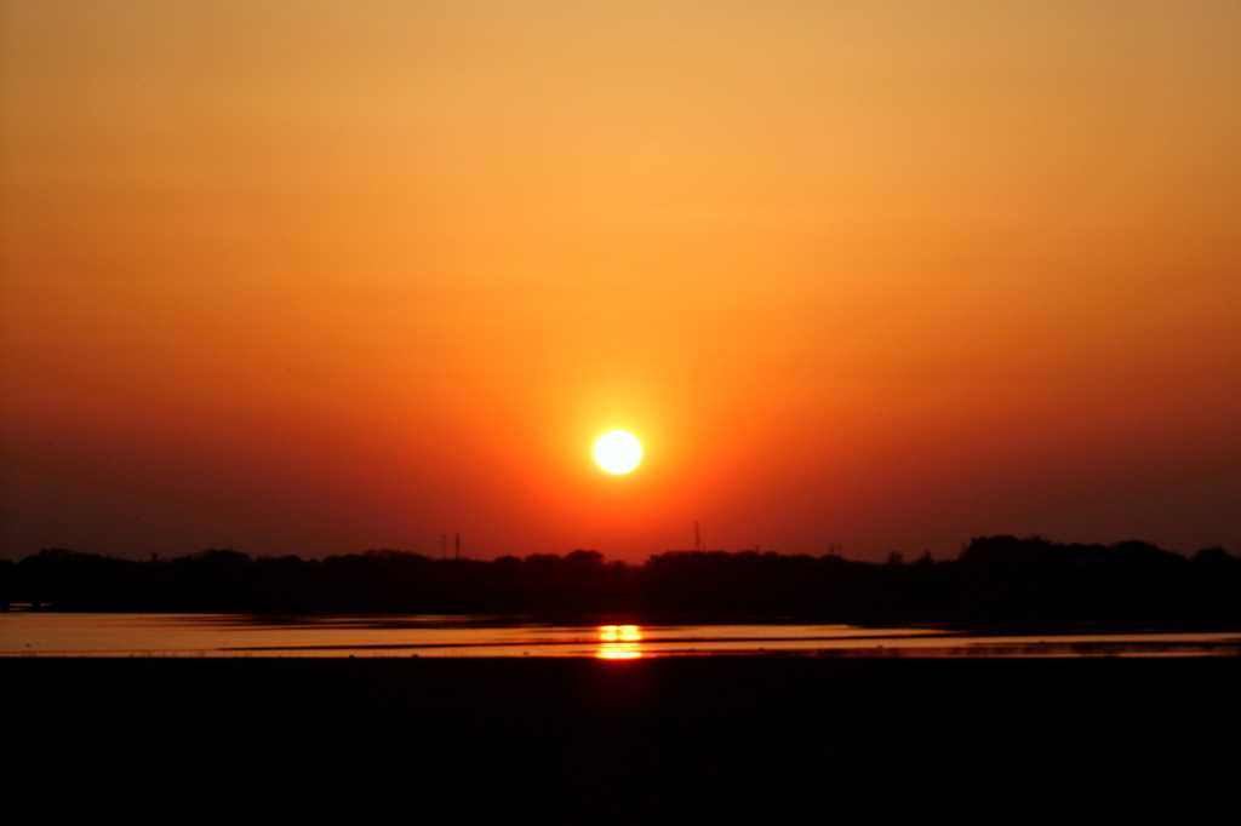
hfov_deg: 14.7
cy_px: 413
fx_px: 4824
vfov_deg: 9.8
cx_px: 620
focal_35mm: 140
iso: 100
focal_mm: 25
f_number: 5.9
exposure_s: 1/279
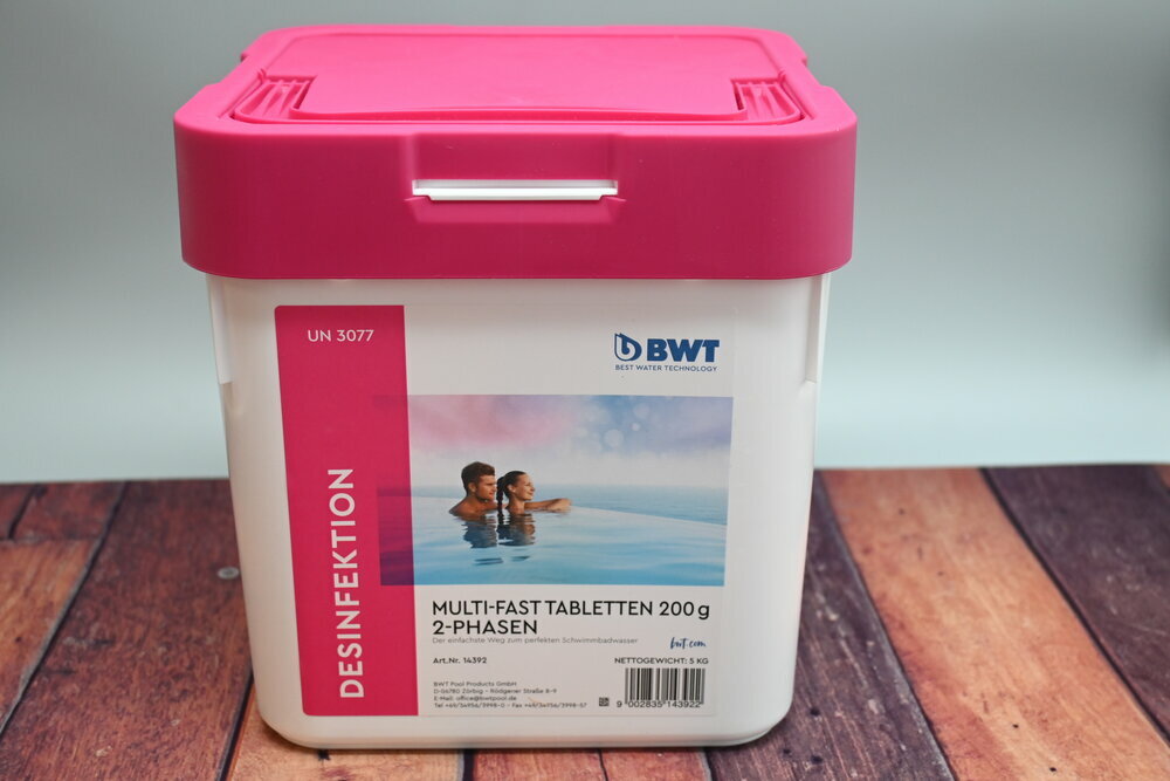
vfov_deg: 29.4
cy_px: 390
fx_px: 1487
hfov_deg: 43.0
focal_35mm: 46
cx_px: 585
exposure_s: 1/50
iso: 720
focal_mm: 30.5
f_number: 4.8
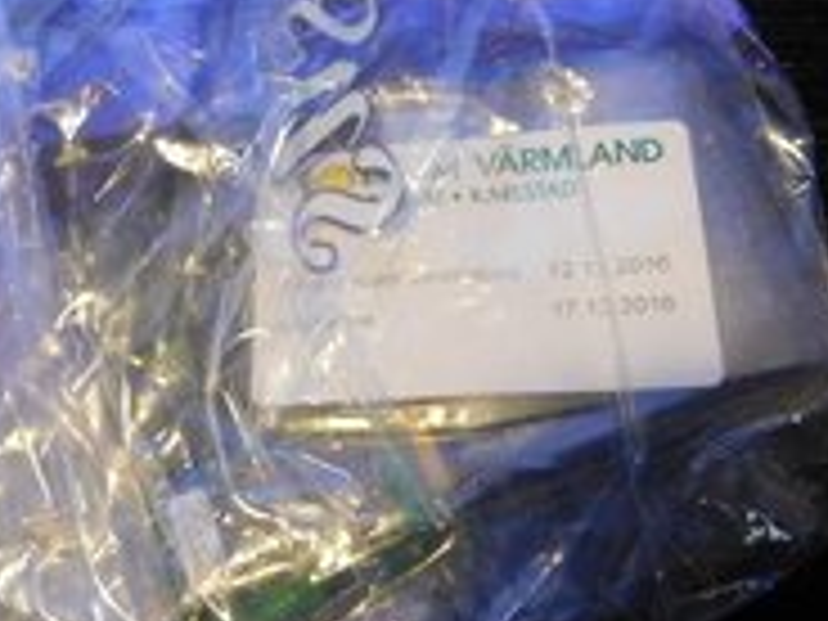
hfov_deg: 38.0
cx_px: 310
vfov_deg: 29.0
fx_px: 1196
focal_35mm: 50
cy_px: 238
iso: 400
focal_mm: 4
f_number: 3
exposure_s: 1/13
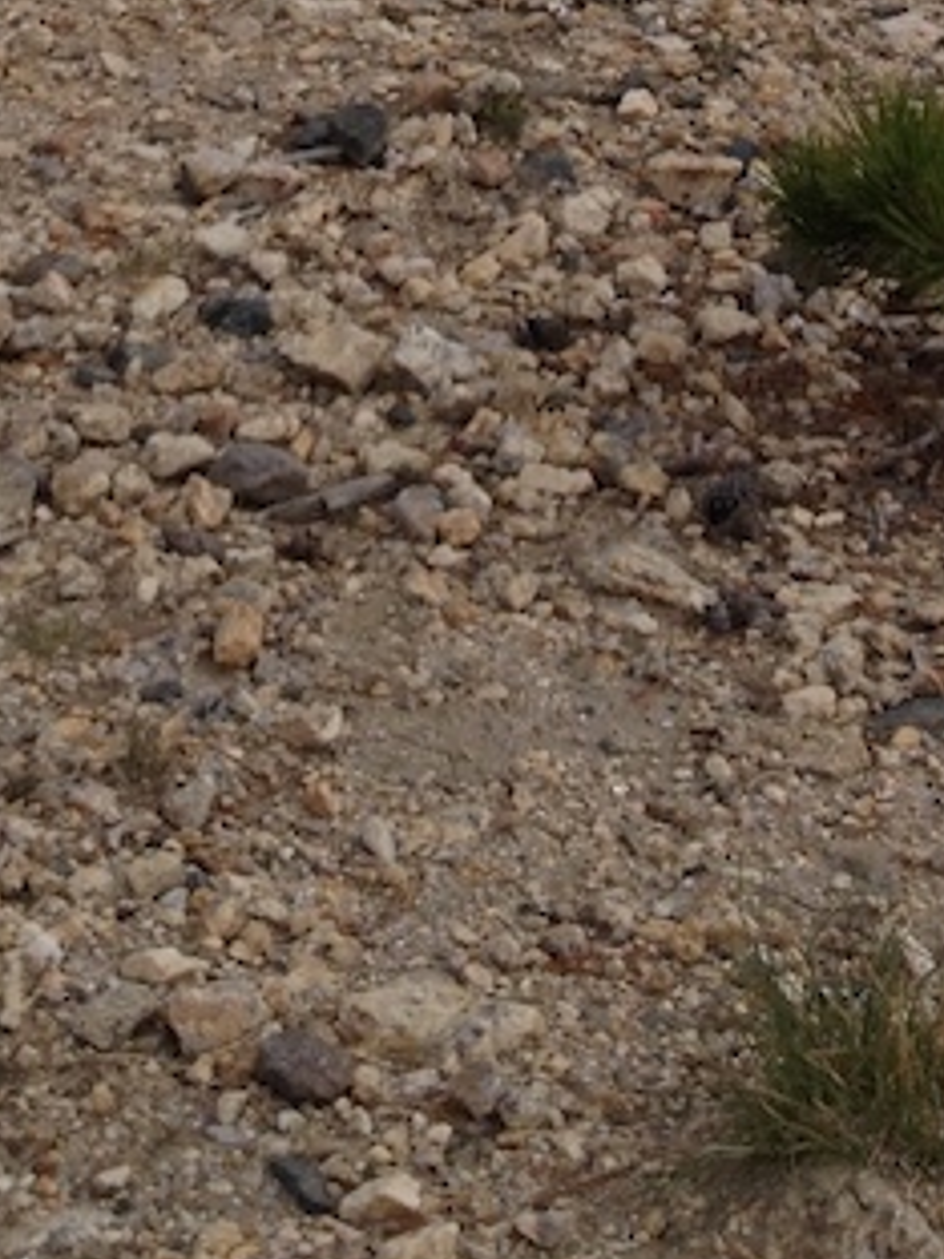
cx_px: 480
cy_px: -747
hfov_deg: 12.9
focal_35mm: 115
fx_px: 4181
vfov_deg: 15.5
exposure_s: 1/1905
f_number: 2.4
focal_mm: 4.28
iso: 50
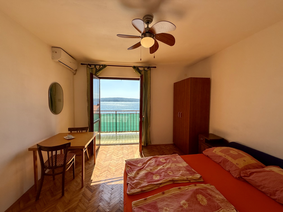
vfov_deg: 85.7
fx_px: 114
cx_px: 142
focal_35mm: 14
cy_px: 106
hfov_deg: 102.1
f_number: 2.2
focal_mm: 2.22
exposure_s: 1/1145
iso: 64
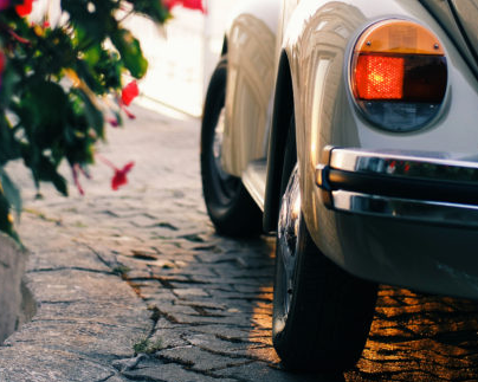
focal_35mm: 123
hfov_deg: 15.6
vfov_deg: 12.5
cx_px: 288
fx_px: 1740
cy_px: 85
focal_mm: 45
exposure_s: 1/160
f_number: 1.8
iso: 100
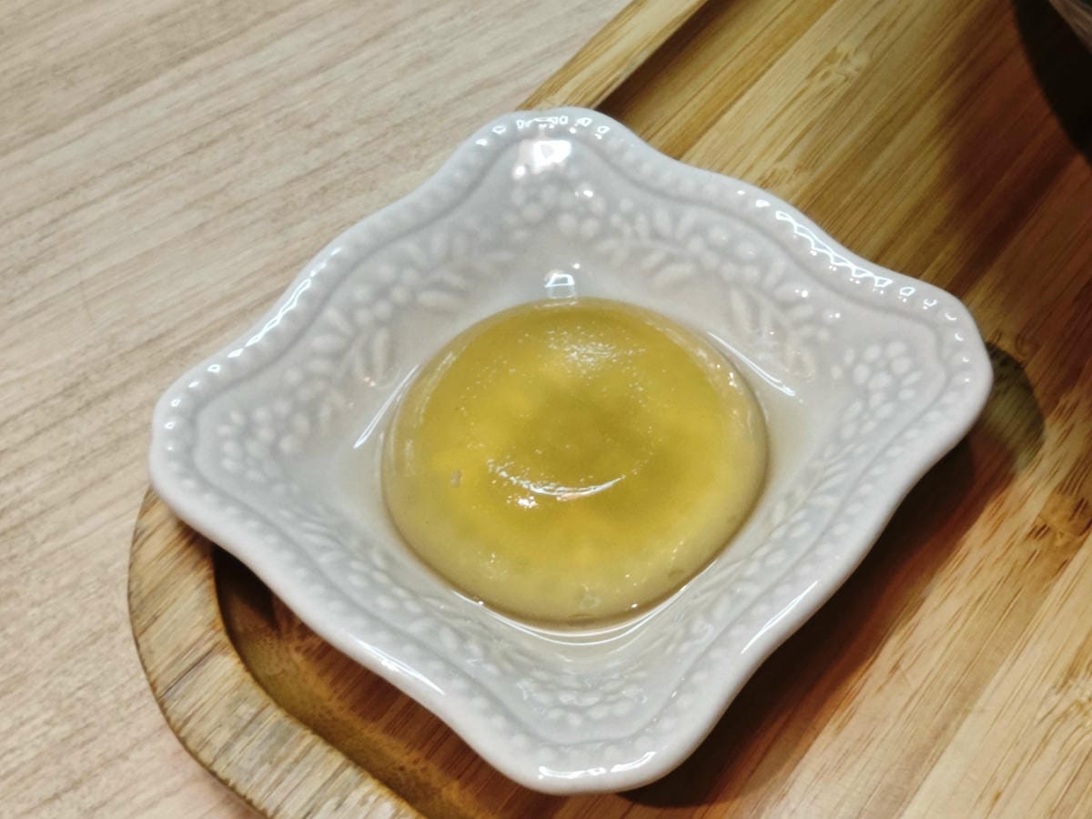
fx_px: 1451
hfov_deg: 41.2
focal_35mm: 46
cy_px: 410
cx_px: 546
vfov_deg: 31.5
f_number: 1.8
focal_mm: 2.03
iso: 160
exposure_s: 1/60
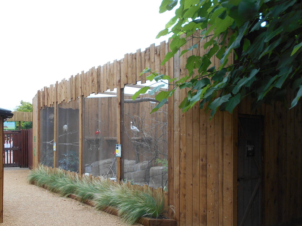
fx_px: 288
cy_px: 141
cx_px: 130
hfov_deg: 55.2
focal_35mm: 33
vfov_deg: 42.6
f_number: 3.2
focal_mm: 4.6
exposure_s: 1/200
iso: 80
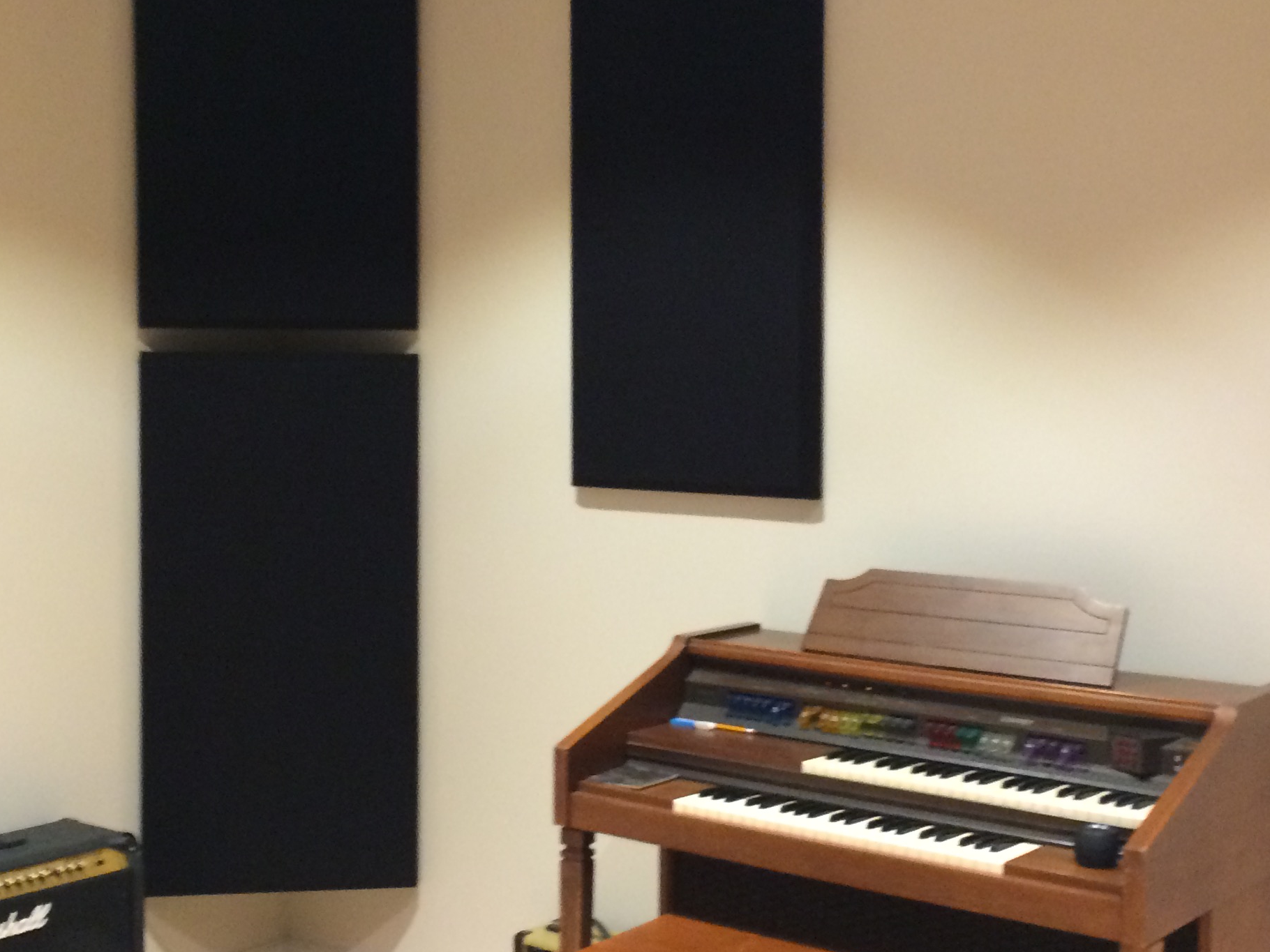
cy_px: 439
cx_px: 650
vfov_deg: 28.0
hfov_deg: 36.8
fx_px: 1908
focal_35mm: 52
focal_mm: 4.15
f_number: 2.2
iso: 250
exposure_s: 1/24
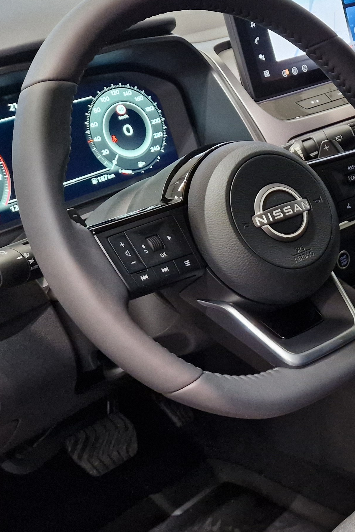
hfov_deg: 22.1
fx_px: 784
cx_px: 499
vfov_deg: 37.2
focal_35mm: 53
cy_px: 339
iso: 500
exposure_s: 1/100
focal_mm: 5.4
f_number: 1.8
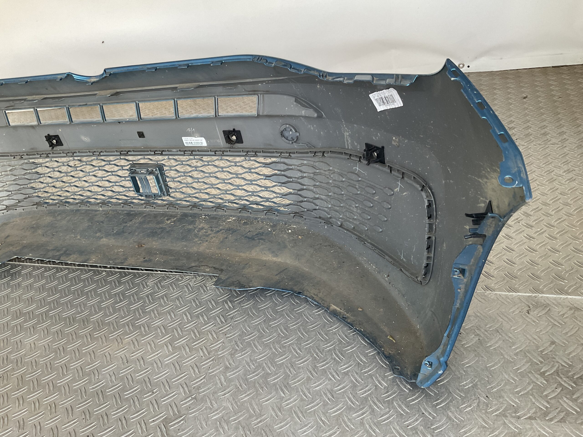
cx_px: 292
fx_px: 488
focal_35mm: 29
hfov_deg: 61.7
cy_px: 218
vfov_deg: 48.2
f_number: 1.8
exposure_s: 1/60
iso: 64
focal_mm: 3
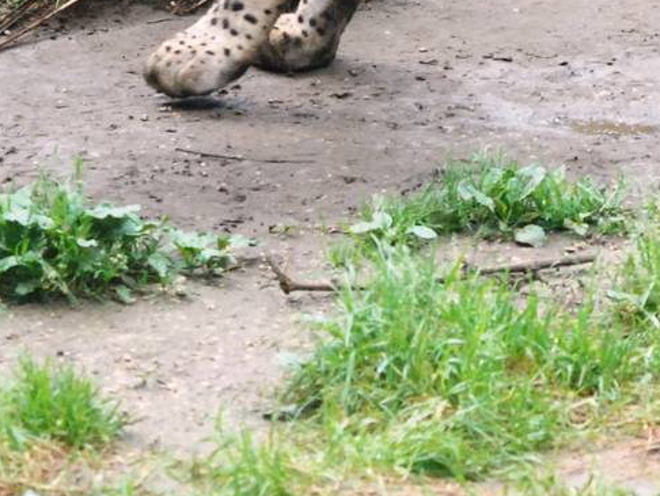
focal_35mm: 475
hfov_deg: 4.2
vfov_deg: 3.1
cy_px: -199
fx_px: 9061
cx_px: -26
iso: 1600
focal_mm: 100
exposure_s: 1/640
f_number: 6.3
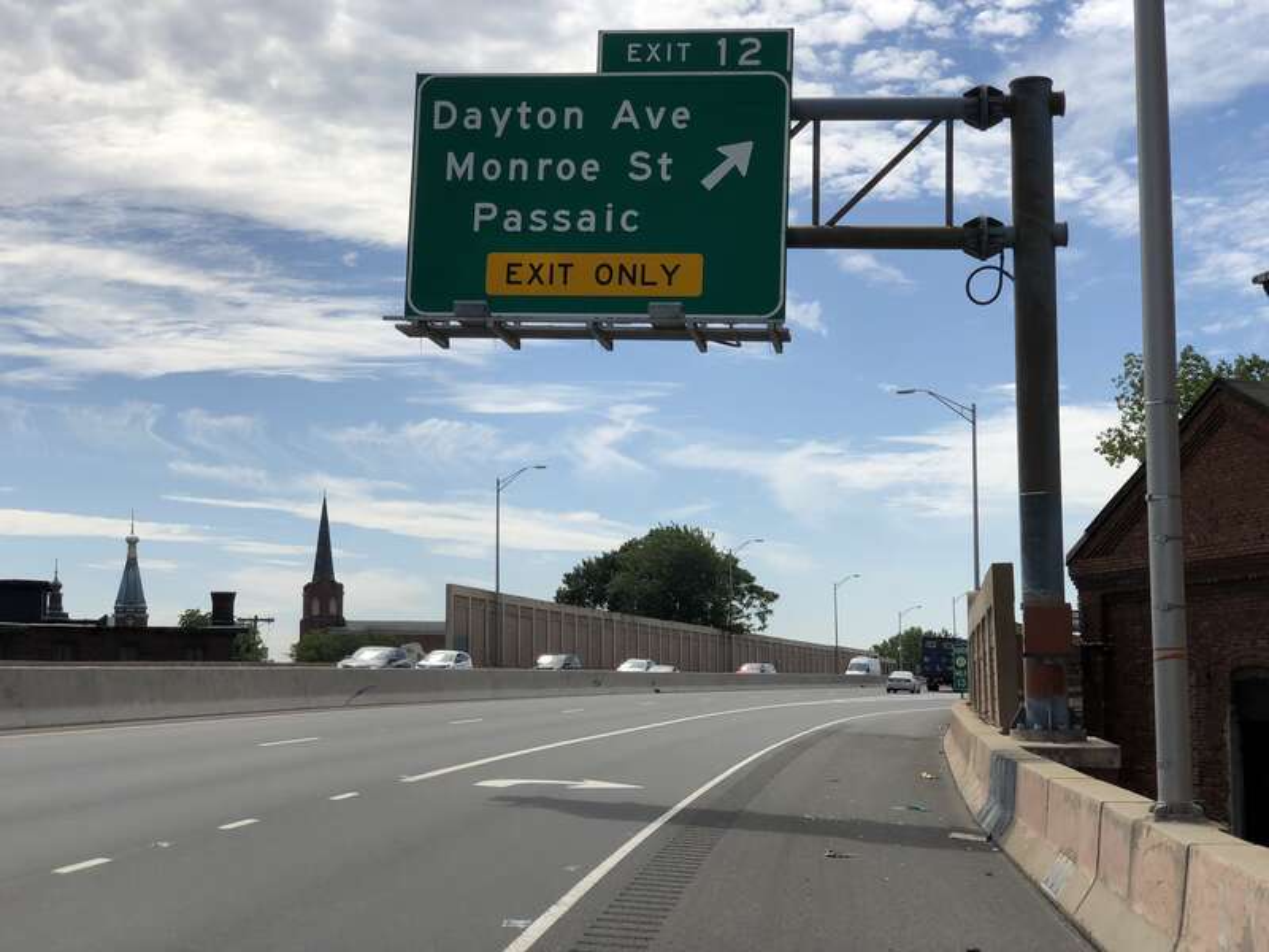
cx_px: 634
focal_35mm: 52
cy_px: 476
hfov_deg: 36.8
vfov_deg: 28.0
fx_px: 1906
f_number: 2.4
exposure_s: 1/2088
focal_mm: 6
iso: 16
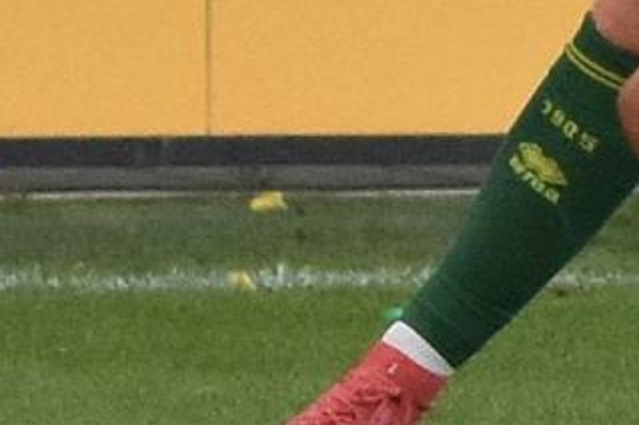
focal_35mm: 1401
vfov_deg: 1.0
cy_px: -419
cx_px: 849
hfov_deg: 1.5
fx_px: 24842
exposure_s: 1/1000
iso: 1000
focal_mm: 155
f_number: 4.5
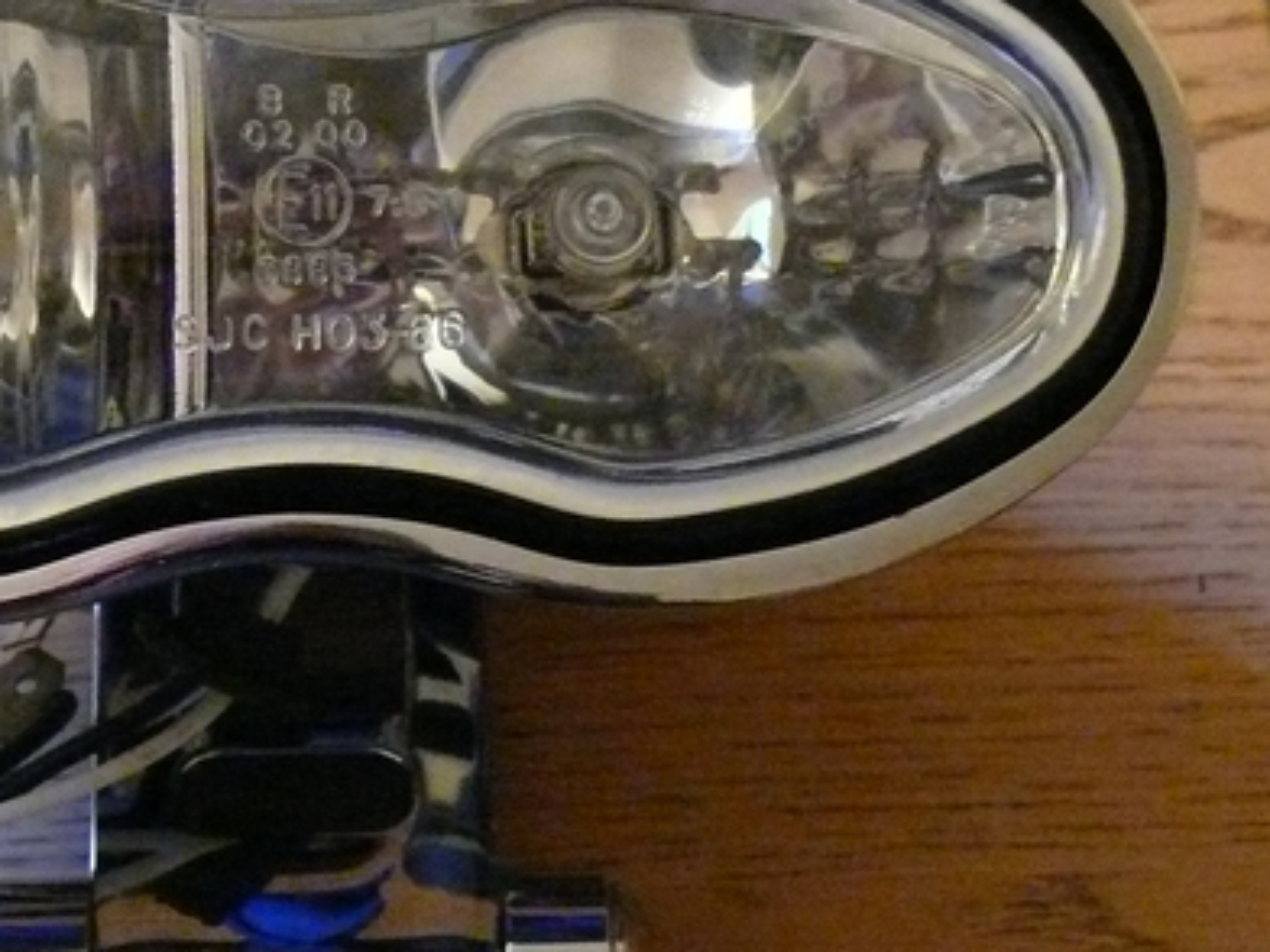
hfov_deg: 13.0
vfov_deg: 9.8
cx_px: 324
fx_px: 5577
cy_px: 482
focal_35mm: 152
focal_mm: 12.7
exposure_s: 1/8
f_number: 3.2
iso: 800
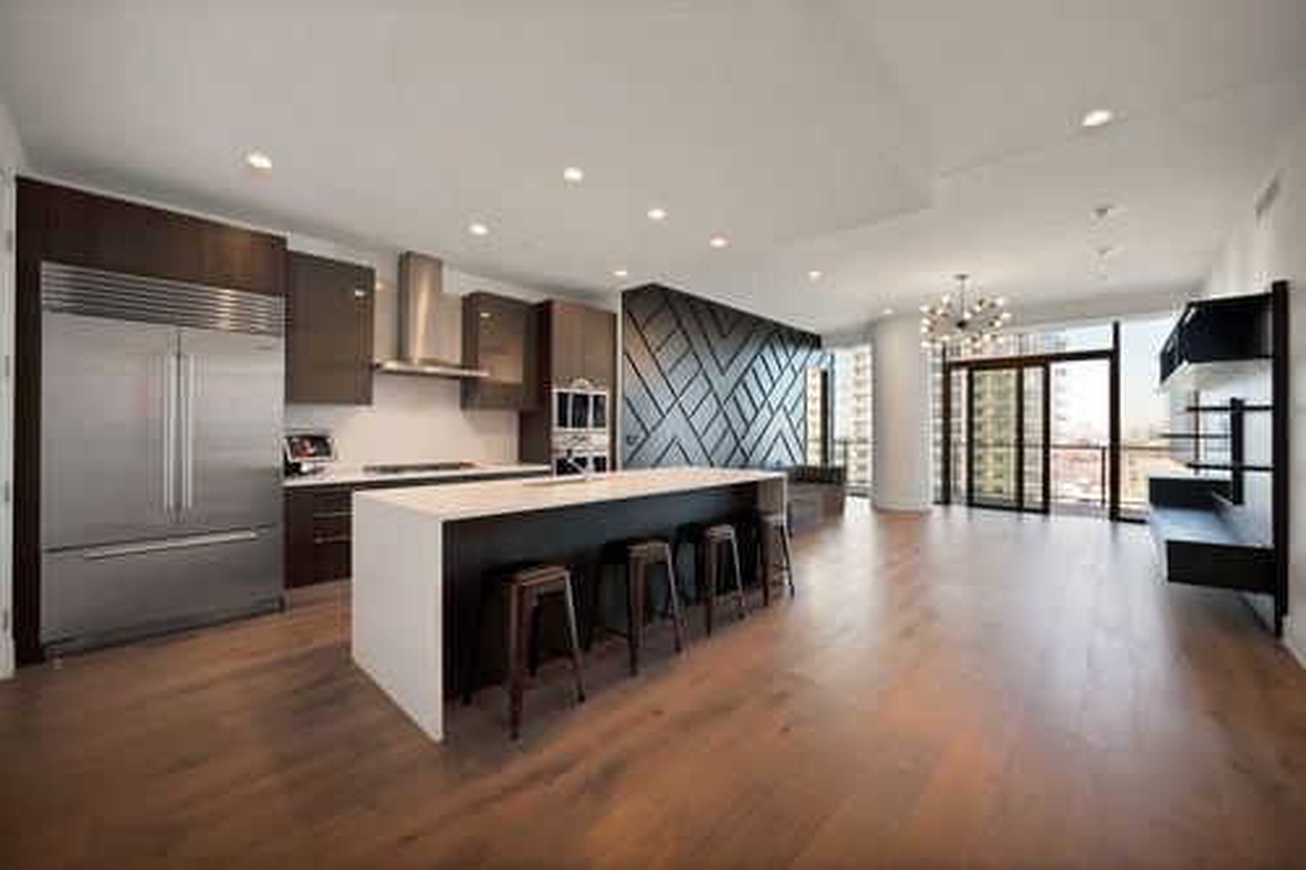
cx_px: 653
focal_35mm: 13
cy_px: 435
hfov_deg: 108.3
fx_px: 471
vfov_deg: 85.4
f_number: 9
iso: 640
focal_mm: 13
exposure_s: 1/20
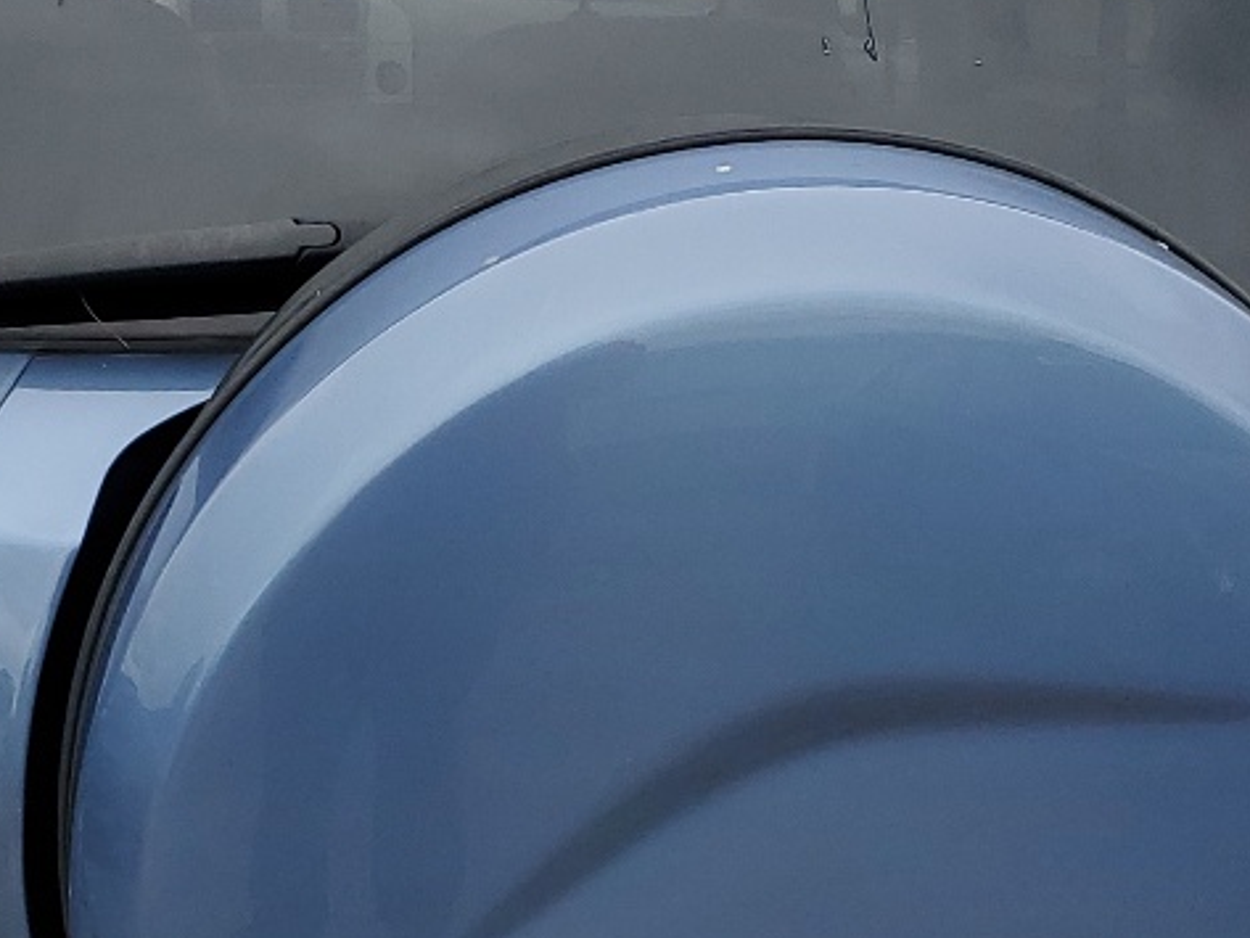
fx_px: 3179
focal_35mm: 88
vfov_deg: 16.7
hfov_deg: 22.2
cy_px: 742
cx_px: 468
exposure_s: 1/1250
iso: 50
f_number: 1.5
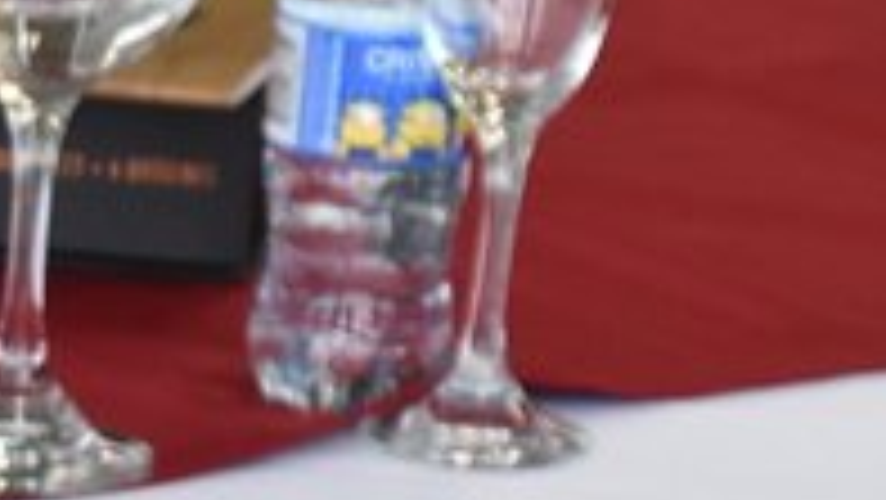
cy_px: -581
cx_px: 2096
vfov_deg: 3.7
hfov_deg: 6.3
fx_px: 7662
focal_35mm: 326
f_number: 4.8
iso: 800
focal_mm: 34
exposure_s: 1/100
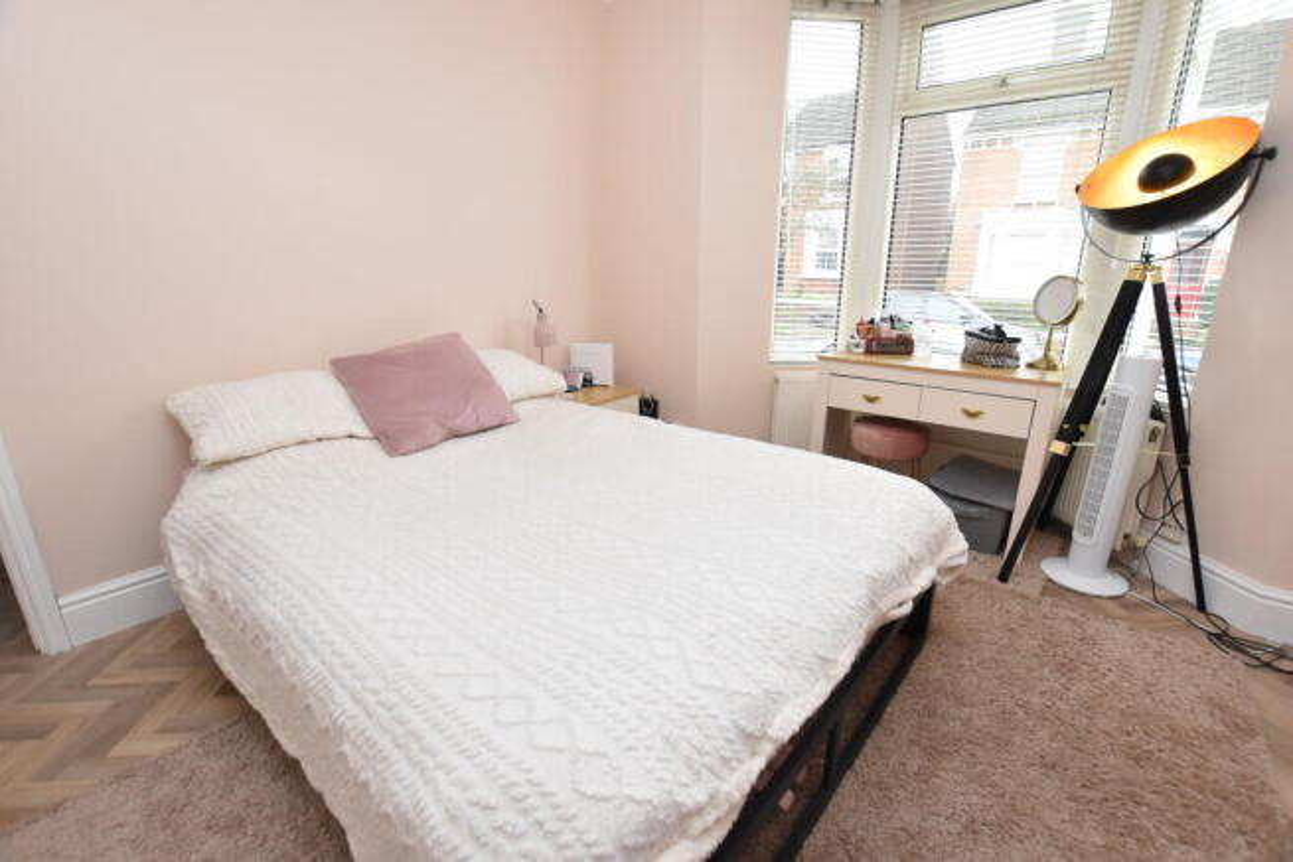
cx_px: 646
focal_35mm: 15
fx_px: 539
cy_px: 431
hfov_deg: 100.4
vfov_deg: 77.4
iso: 800
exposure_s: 1/100
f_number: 5
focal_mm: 10
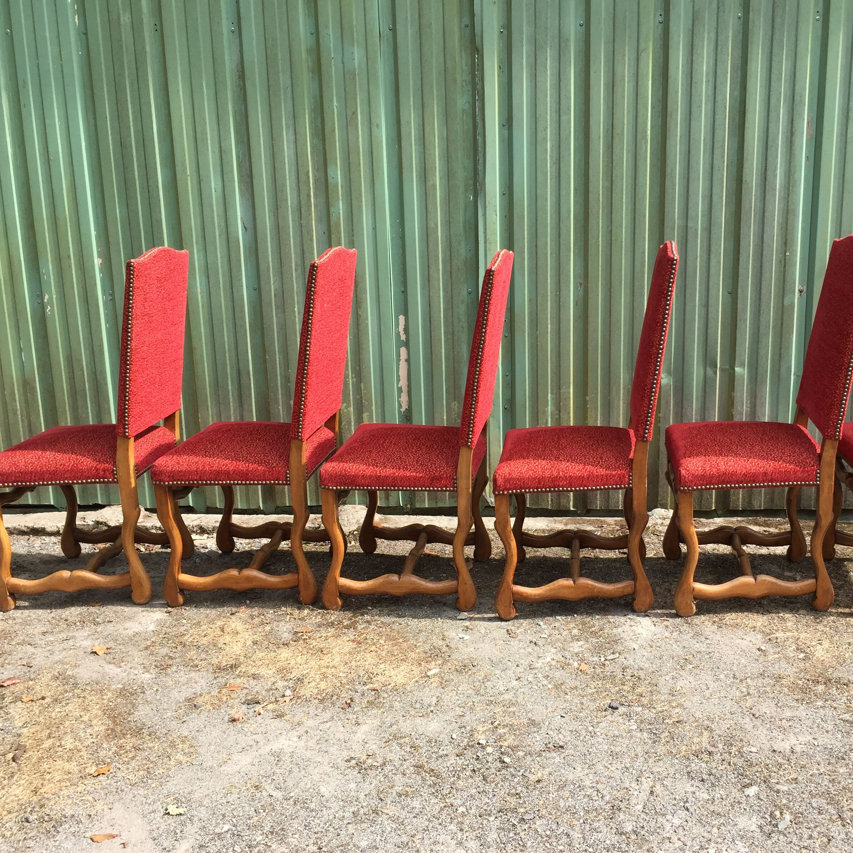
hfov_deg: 46.9
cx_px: 526
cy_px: 436
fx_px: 976
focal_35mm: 35
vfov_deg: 47.2
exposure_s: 1/618
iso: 32
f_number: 2.2
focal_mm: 4.15
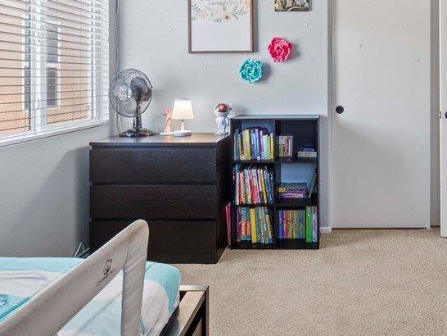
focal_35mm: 30
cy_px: 90
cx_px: 336
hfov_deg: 56.9
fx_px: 388
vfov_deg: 45.4
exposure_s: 1/1.25
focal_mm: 8
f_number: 8
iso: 200
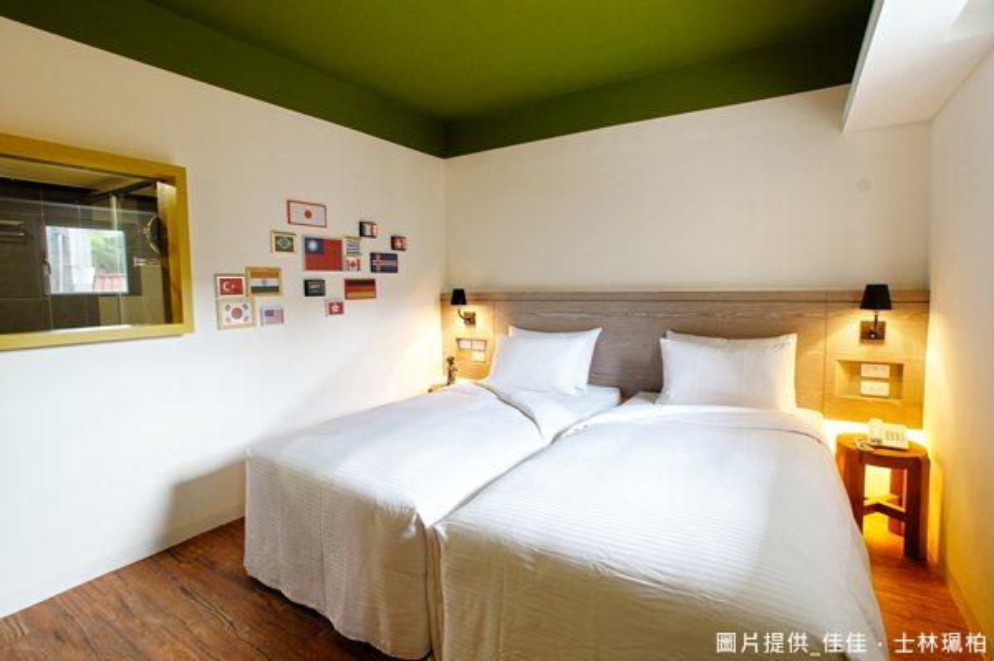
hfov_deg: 95.0
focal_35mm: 16
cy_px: 330
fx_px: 455
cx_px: 497
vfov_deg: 72.0
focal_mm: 11
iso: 200
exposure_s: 1/1.25
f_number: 8
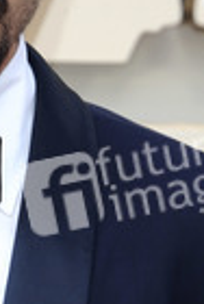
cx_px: -64
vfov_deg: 3.4
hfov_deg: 2.3
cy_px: 76
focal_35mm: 599
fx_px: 5066
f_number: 8
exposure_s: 1/250
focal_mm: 210
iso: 800
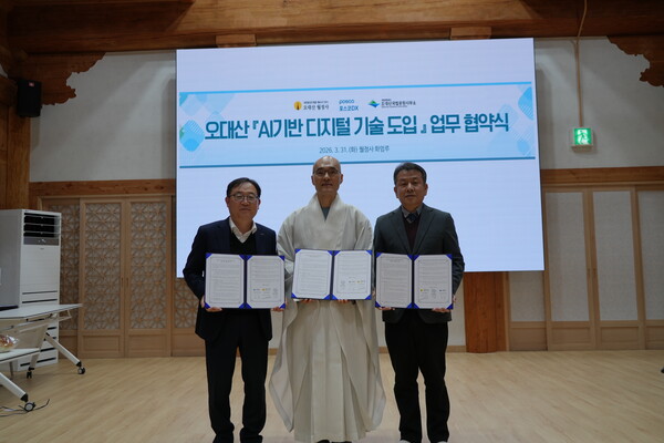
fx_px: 553
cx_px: 332
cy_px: 222
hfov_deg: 61.9
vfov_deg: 43.6
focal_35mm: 30
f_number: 4
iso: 200
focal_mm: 30
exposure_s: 1/160
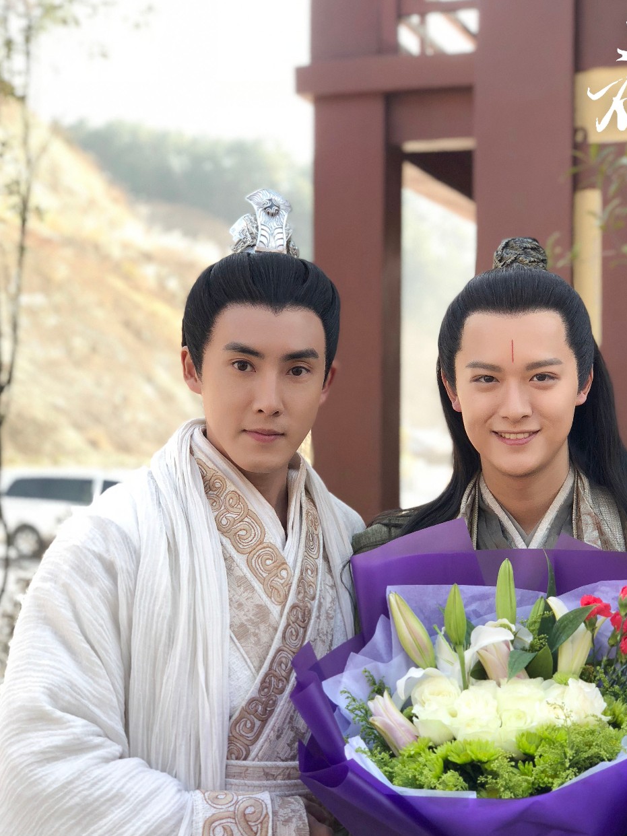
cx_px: 361
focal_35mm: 67
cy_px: 483
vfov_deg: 28.9
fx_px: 1619
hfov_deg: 21.9
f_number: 2.4
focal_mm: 6
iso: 16
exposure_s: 1/50
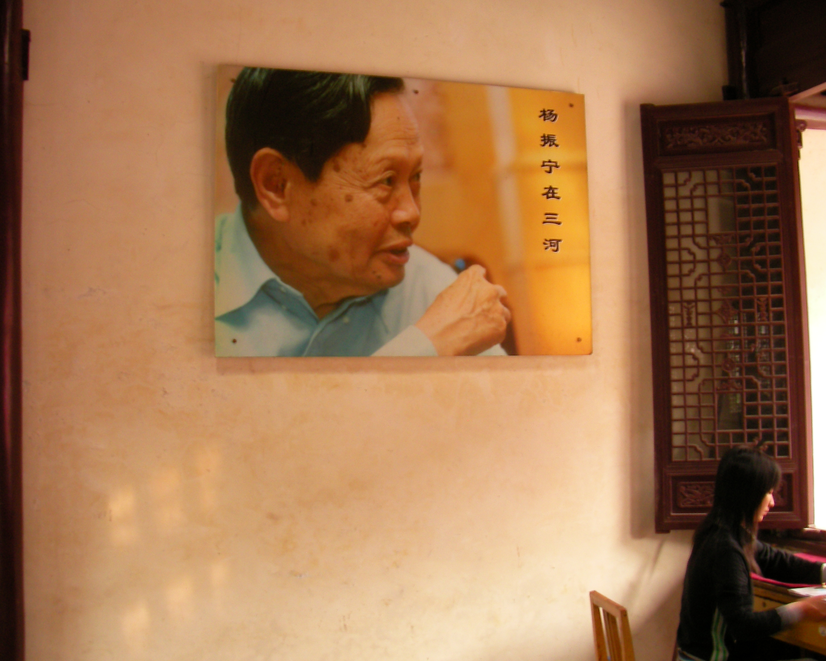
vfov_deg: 34.9
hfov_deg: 42.9
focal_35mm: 43
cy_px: 329
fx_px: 1051
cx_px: 387
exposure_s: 1/7.6
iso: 100
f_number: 3.5
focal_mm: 6.3
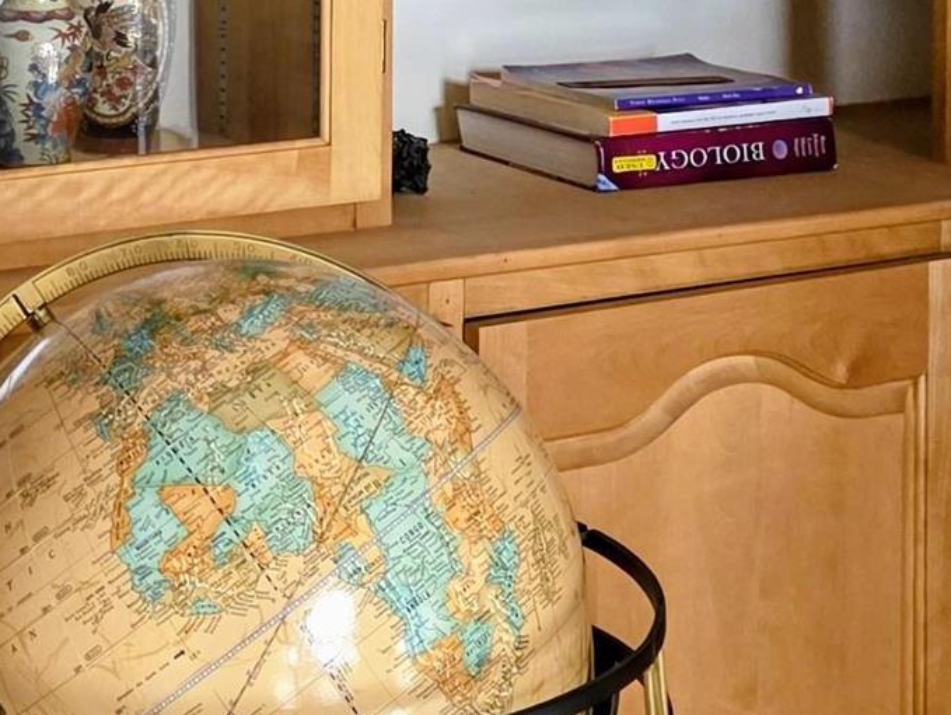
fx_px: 2859
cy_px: -273
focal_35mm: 104
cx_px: 188
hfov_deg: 18.7
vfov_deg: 13.6
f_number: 1.7
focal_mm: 6.3
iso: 400
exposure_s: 1/120
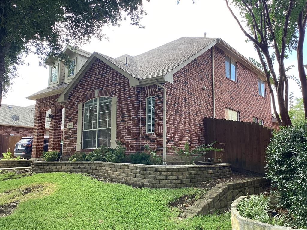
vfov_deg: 45.4
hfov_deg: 58.4
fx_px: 275
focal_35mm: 31
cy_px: 115
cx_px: 154
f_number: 2.4
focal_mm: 3.3
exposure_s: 1/123
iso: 25
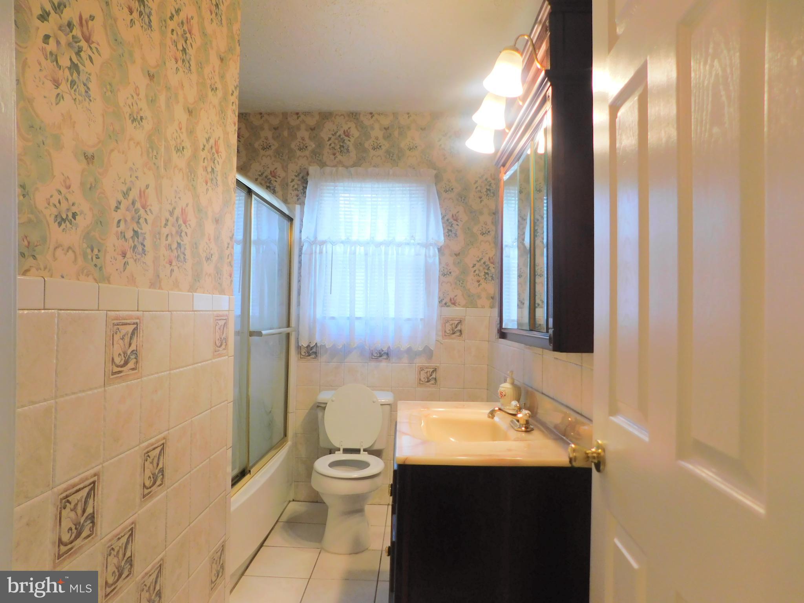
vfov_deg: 58.9
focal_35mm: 23
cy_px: 302
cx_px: 402
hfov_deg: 73.9
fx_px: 534
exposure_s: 1/40
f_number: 3
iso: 125
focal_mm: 4
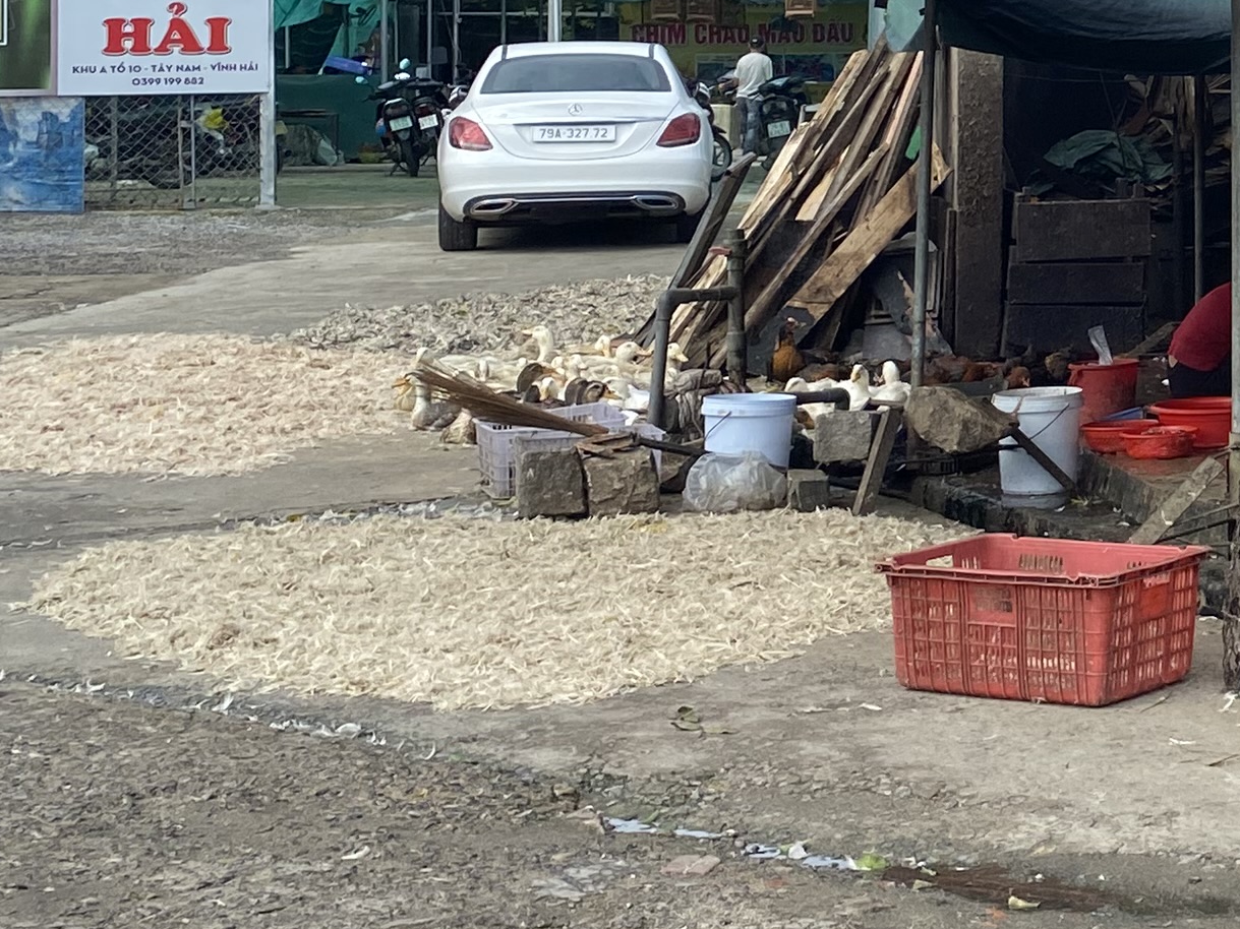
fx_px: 3080
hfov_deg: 20.2
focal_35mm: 86
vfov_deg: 16.7
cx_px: 1741
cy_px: -73
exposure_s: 1/1330
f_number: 1.8
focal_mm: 4.25
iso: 32
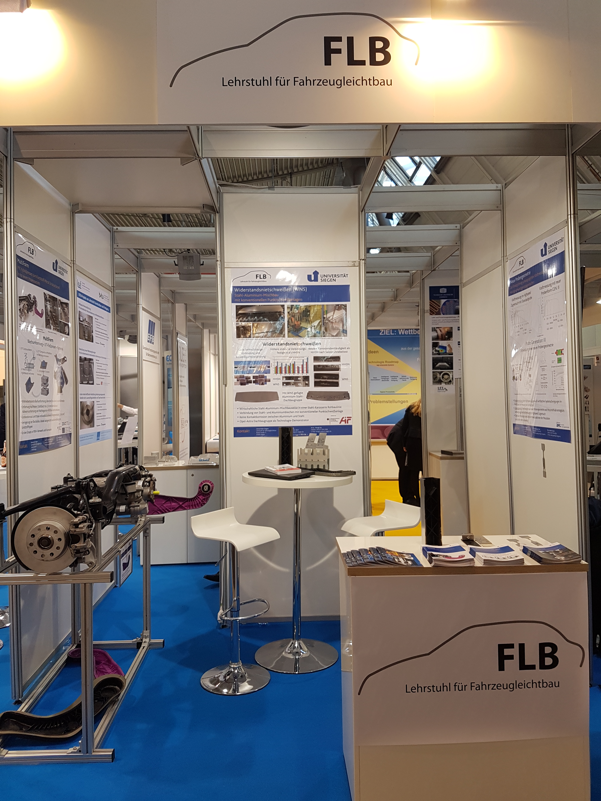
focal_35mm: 26
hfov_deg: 53.1
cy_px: 400
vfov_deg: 67.3
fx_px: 602
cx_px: 300
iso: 64
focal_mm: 4.2
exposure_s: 1/100
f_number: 1.7
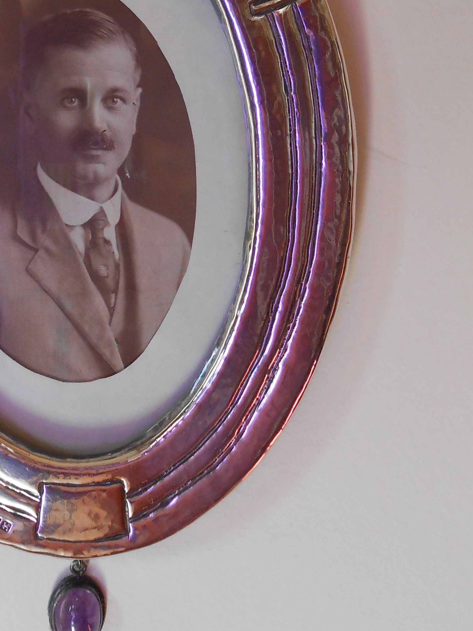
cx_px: 82
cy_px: 187
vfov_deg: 33.3
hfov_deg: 25.2
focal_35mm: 57
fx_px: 1038
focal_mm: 5.3
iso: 250
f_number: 3.8
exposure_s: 1/30
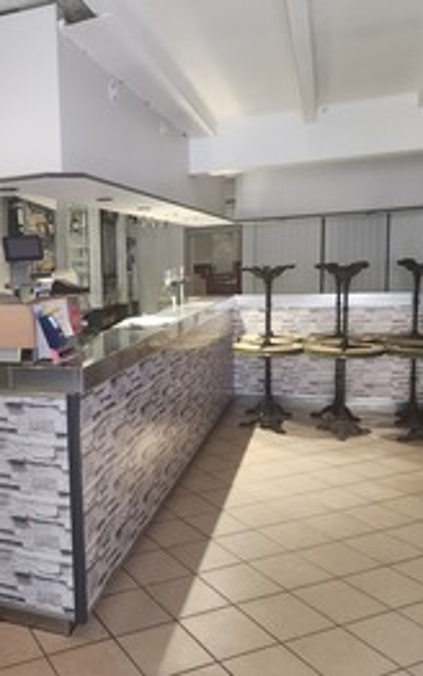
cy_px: 335
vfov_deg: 58.1
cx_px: 40
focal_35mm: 33
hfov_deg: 36.0
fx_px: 608
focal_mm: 5.4
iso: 125
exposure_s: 1/14
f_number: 1.8
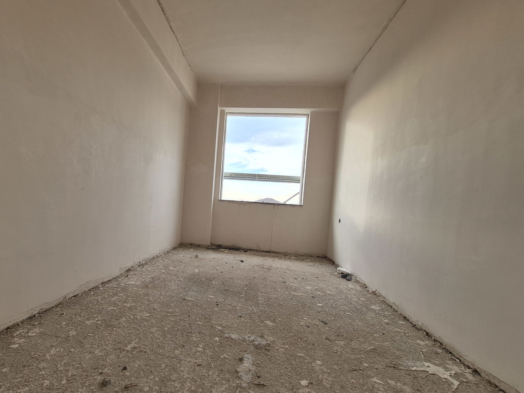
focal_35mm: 16
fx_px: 242
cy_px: 216
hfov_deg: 93.9
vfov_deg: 77.9
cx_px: 225
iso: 50
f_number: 2.2
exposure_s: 1/100
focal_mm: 1.74
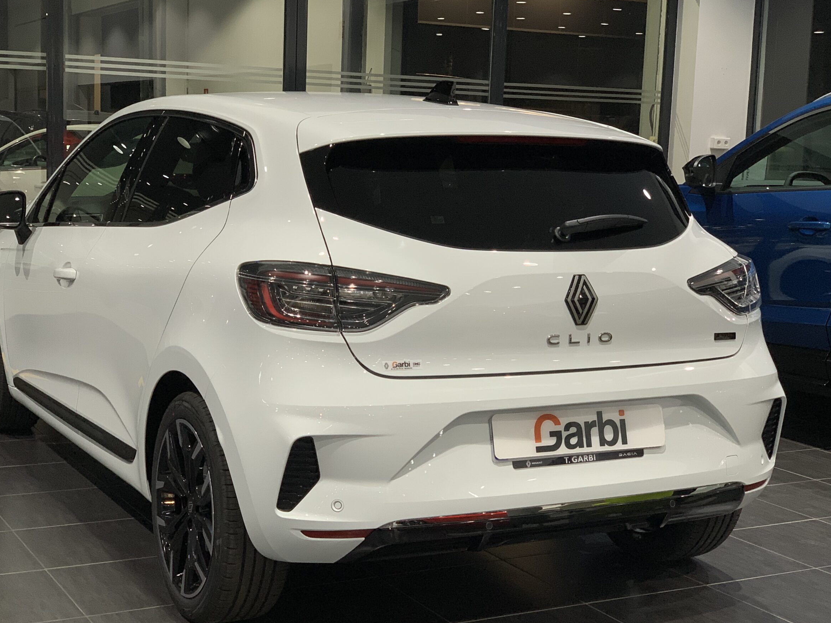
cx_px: 385
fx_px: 1369
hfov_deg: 33.8
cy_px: 326
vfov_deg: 25.7
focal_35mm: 57
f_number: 2.4
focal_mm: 6
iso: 100
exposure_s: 1/100
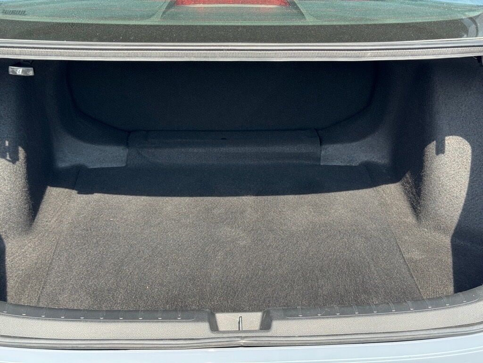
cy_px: 182
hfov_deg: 39.7
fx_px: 670
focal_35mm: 48
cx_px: 242
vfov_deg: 30.3
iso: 64
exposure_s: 1/553
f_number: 1.78
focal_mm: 6.76
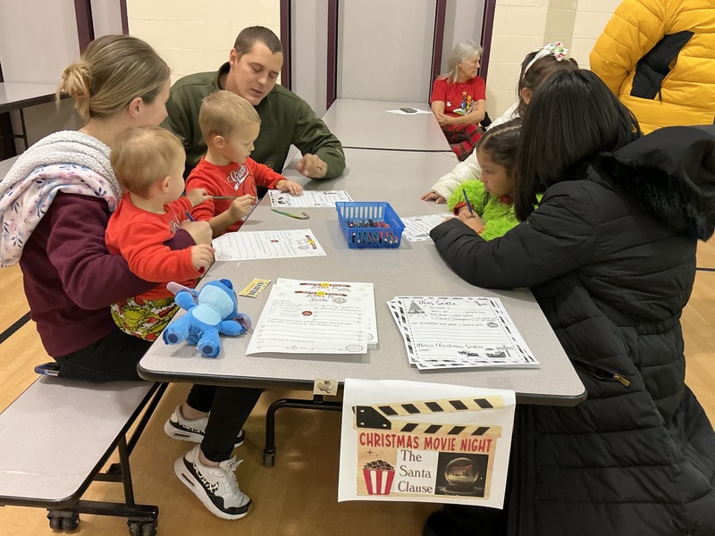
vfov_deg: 48.2
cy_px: 268
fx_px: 599
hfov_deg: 61.7
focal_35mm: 29
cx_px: 358
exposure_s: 1/60
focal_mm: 3
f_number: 1.8
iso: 125
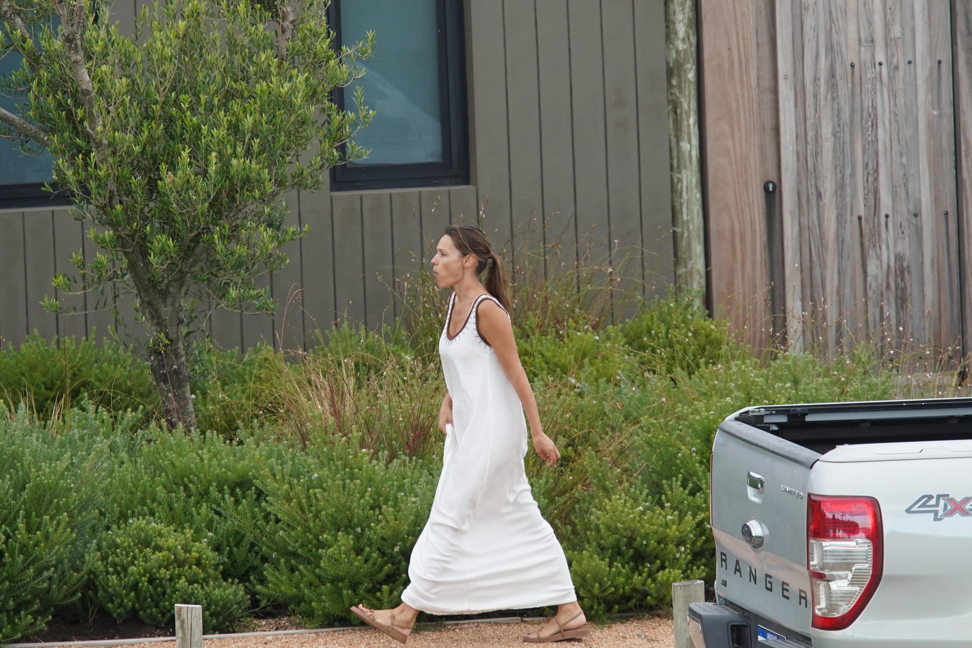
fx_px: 11339
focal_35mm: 420
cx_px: 486
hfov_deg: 4.9
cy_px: 324
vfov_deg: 3.3
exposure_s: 1/640
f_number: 6.3
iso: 1600
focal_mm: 280
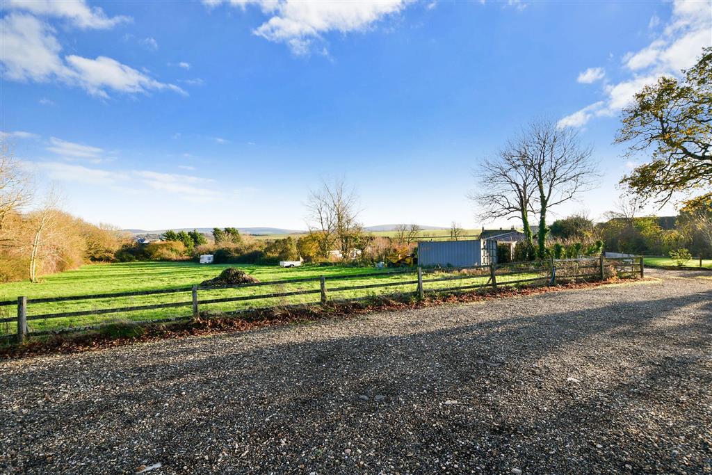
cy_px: 238
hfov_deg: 100.4
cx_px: 356
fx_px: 297
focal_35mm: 15
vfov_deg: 77.3
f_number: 8
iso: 160
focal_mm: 10
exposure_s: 1/125
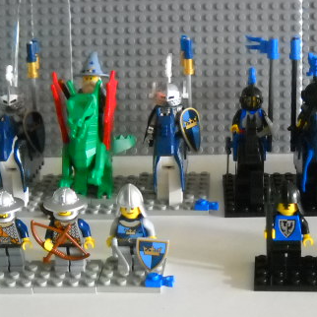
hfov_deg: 23.9
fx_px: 746
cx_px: 209
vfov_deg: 23.8
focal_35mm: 72
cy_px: 219
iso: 800
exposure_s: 1/6
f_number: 3.1
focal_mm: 6.72
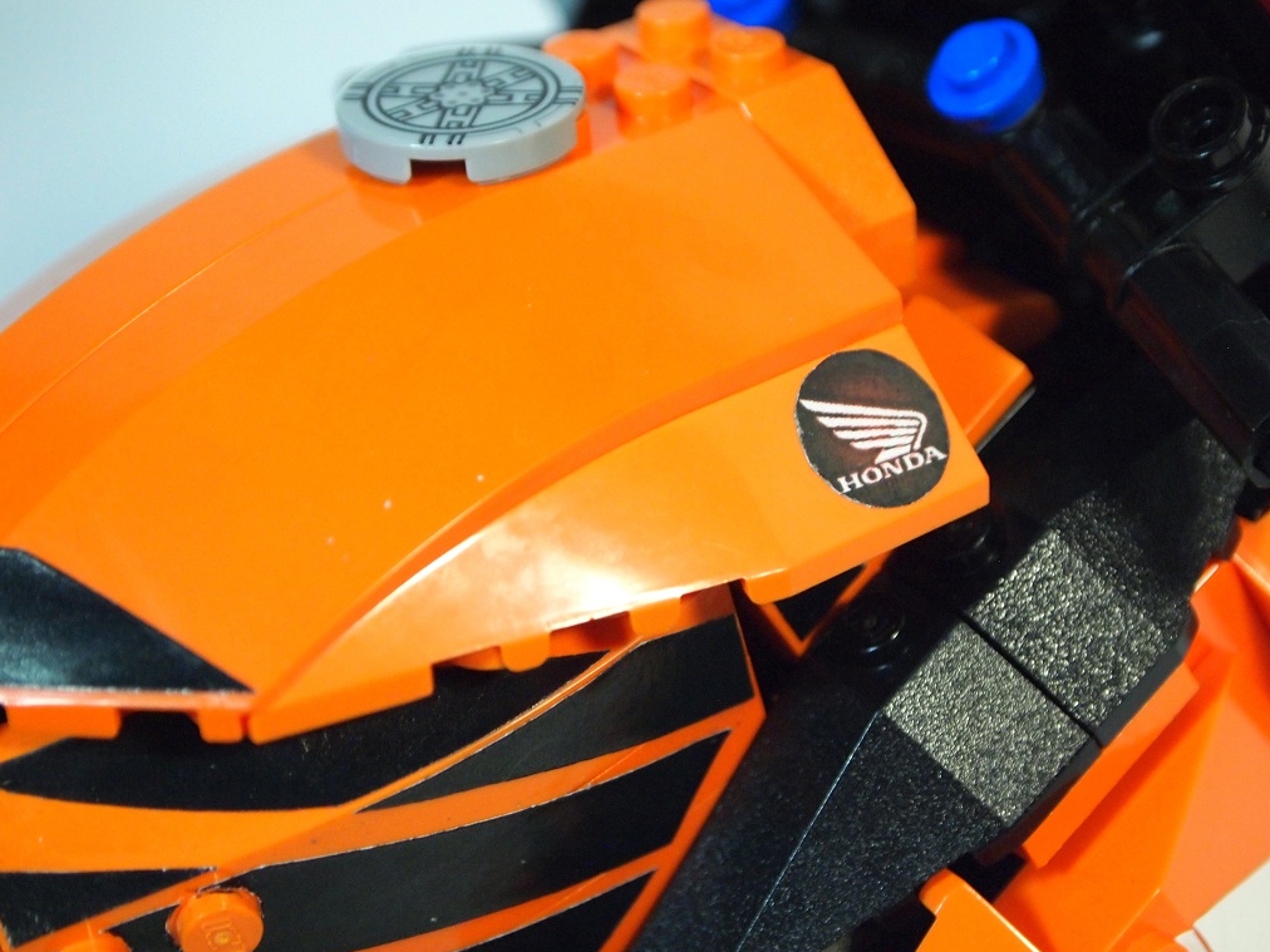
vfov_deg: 17.4
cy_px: 477
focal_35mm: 85
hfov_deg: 23.0
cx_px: 638
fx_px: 3119
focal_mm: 42
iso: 1250
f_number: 5.6
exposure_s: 1/80
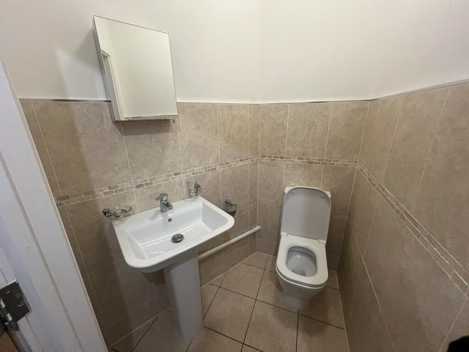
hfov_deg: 106.2
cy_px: 176
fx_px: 176
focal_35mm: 13
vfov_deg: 89.9
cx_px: 234
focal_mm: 1.57
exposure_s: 1/50
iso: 400
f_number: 1.8
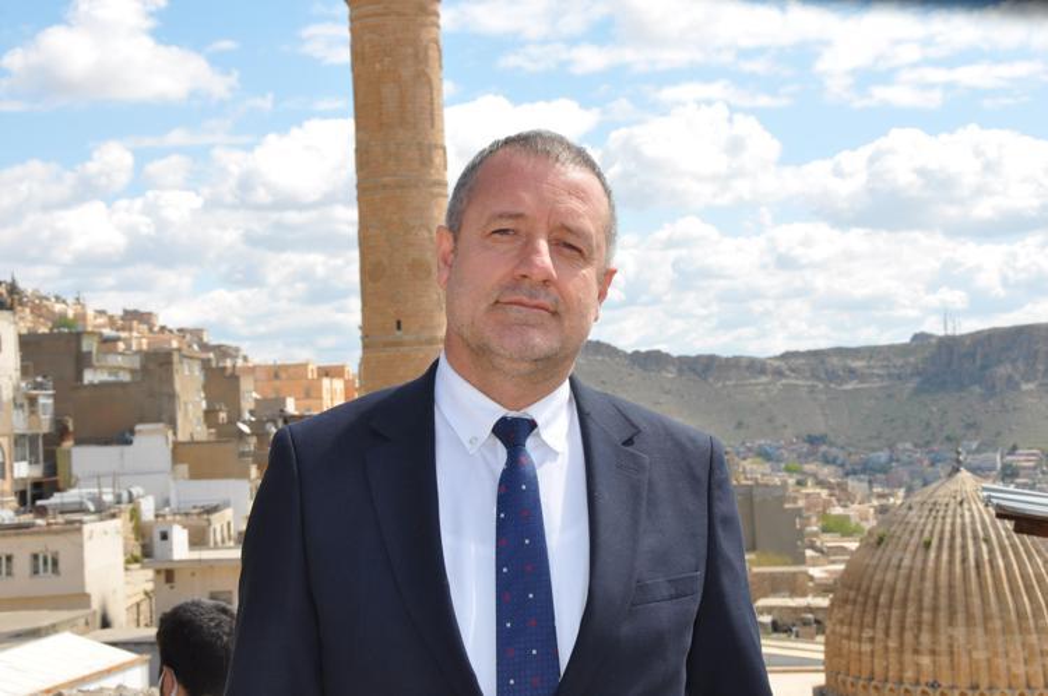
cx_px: 524
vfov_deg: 22.6
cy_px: 348
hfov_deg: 33.4
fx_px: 1744
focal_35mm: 60
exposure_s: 1/200
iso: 200
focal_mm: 40
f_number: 13
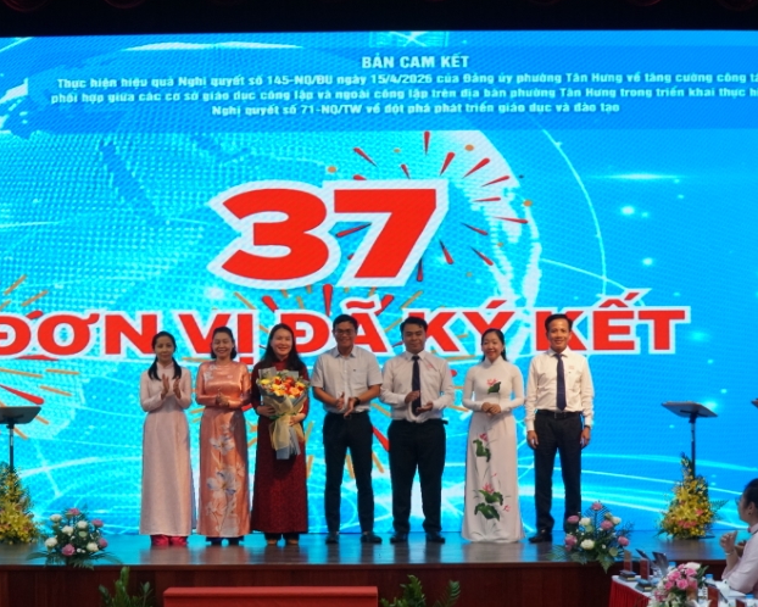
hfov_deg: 24.7
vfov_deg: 19.9
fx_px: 1728
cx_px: 301
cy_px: 372
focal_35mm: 77
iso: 1250
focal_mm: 34
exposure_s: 1/125
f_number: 8
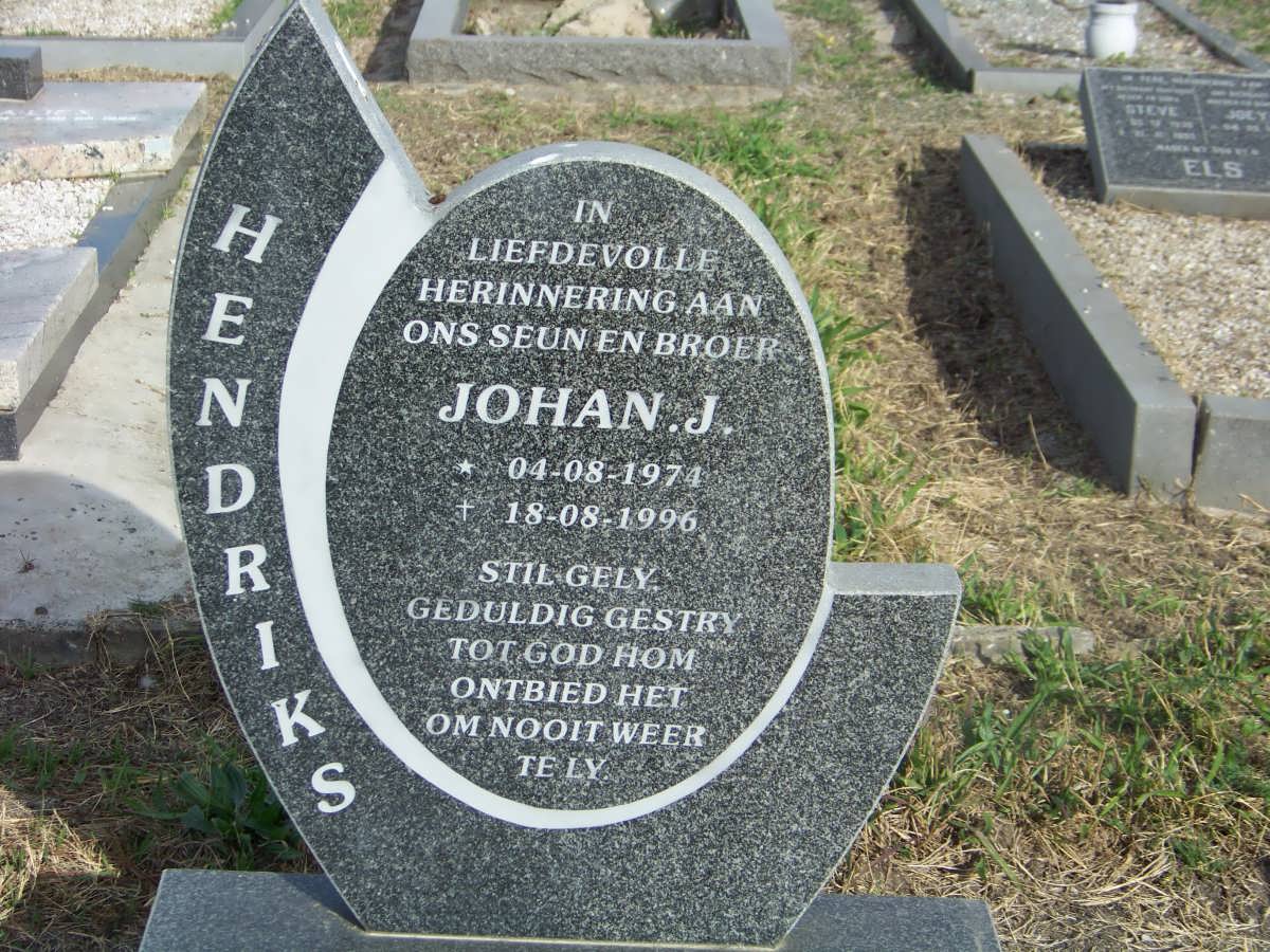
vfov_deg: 18.9
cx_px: 635
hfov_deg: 25.0
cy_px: 476
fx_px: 2862
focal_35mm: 78
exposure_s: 1/640
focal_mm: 13.2
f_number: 3.2
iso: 64
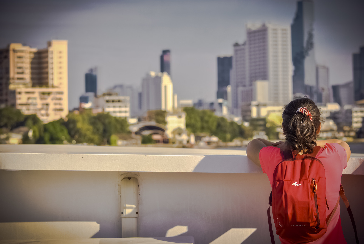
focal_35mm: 105
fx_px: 1063
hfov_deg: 19.4
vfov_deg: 13.1
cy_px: 122
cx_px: 182
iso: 100
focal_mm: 70
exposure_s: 1/1250
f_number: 4
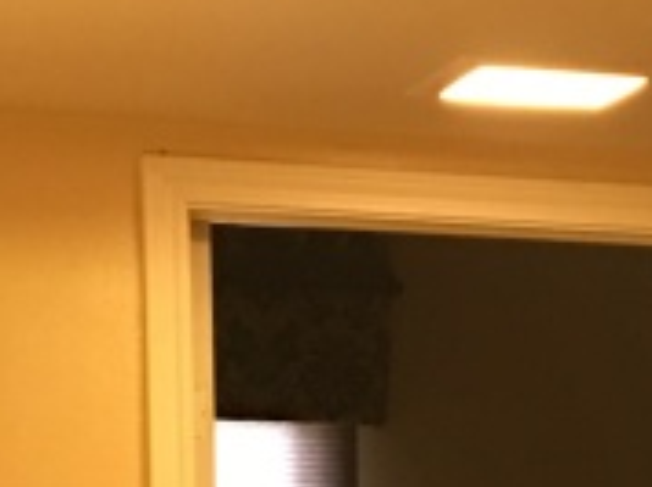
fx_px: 3141
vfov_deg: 8.2
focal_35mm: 167
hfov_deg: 11.6
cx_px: 758
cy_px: 1153
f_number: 2.2
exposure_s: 1/4
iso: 50
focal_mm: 4.15
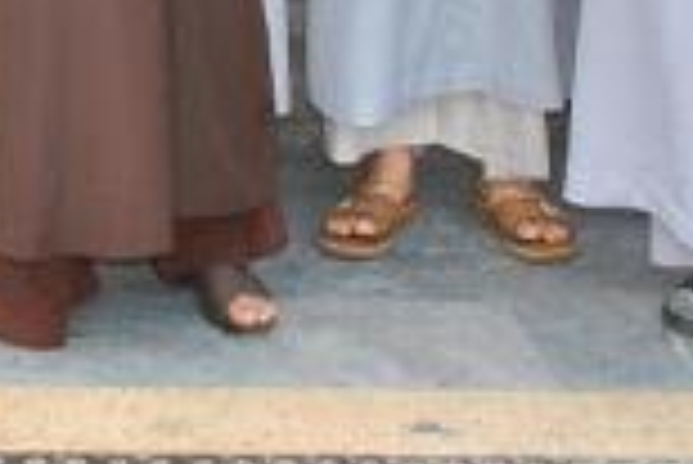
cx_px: -130
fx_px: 2640
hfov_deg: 14.5
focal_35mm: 137
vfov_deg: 9.4
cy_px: -484
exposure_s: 1/100
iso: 200
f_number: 5
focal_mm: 22
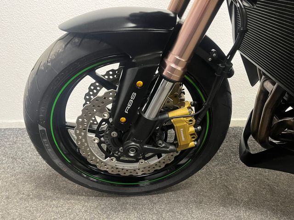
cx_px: 147
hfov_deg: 67.3
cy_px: 110
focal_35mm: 26
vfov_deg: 53.1
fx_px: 221
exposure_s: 1/33
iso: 500
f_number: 1.6
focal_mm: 5.1
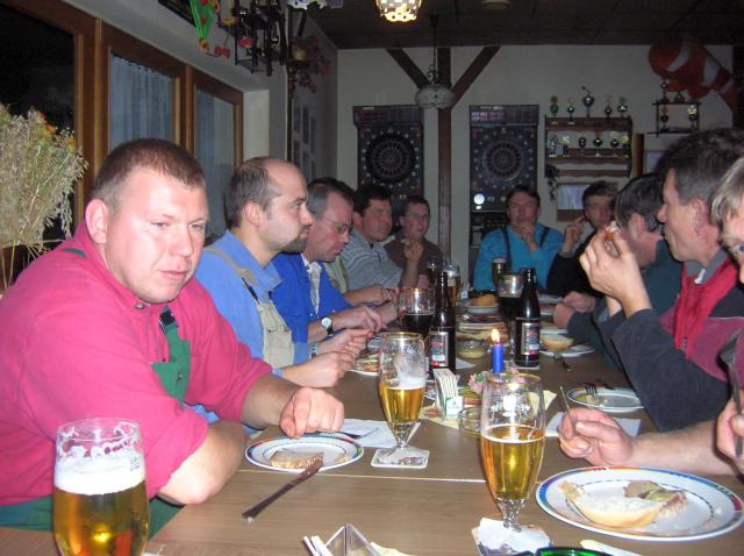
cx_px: 372
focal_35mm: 34
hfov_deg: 54.0
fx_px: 730
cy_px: 278
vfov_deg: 41.7
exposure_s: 1/60.1
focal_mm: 5.7
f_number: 2.9
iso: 136
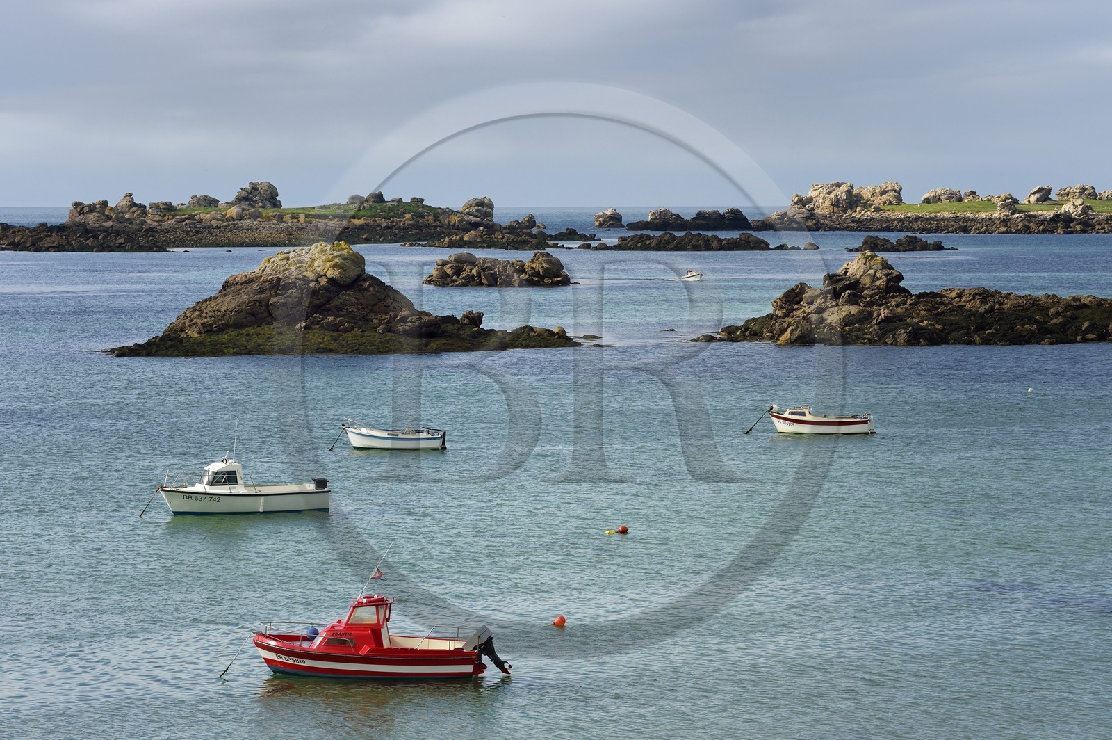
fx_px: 3395
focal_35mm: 110
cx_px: 556
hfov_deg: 18.6
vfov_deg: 12.4
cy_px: 370
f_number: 16
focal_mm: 110
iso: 200
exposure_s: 1/200
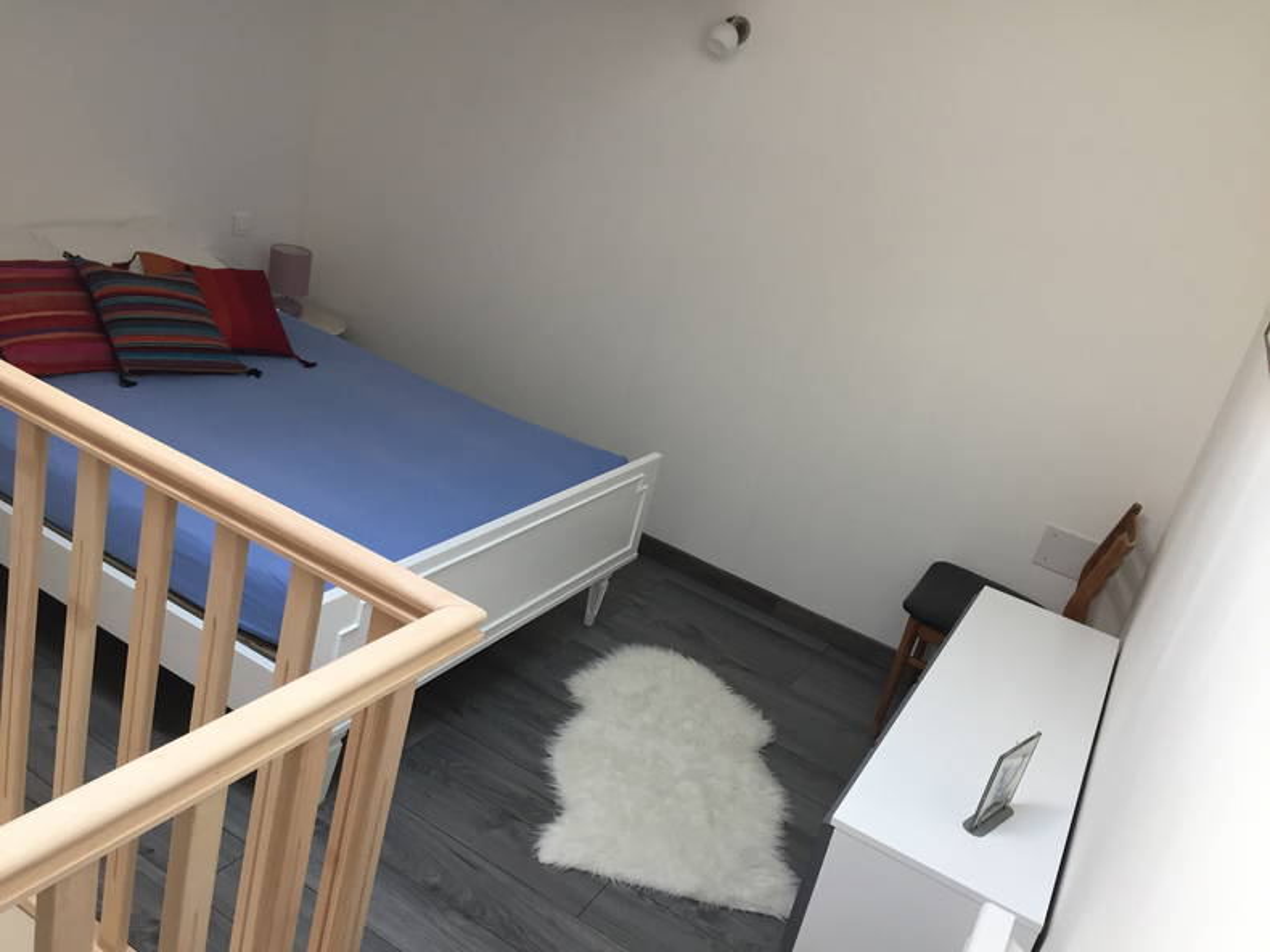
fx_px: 1064
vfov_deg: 48.2
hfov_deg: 61.7
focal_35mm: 29
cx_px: 635
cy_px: 476
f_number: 2.2
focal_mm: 4.15
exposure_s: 1/33
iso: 40
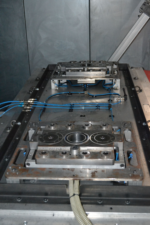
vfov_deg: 41.1
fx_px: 300
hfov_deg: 28.1
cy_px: 112
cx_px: 75
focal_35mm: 48
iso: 3200
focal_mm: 32
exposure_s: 1/60
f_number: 4.8
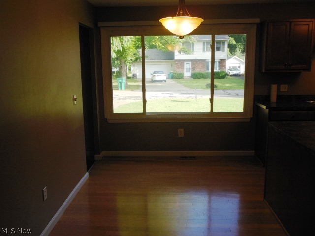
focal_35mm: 33
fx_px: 300
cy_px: 118
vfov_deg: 42.9
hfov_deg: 55.4
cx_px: 158
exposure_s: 1/250
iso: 250
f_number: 3.5
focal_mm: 6
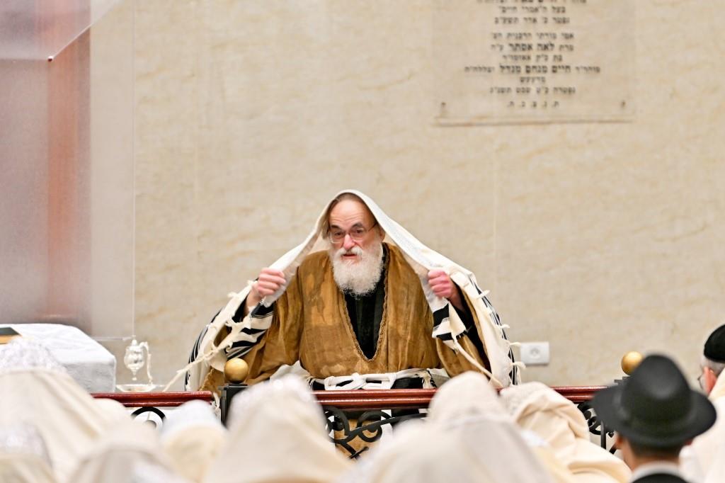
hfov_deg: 6.9
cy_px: 242
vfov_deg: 4.6
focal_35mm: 300
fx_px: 6039
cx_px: 362
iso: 160
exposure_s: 1/250
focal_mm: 200
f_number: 2.8
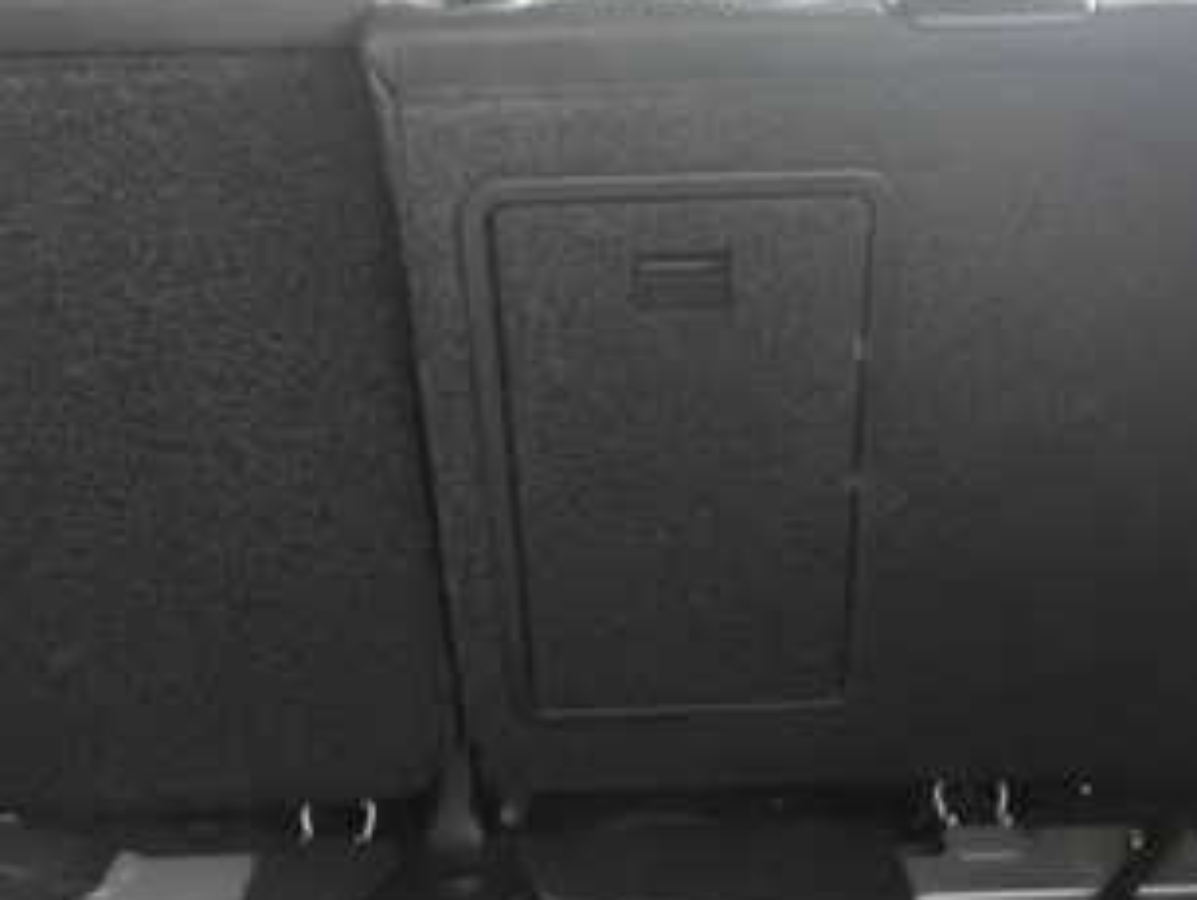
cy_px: 239
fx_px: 1696
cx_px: 673
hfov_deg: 38.8
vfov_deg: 29.3
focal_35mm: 49
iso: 1600
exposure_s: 1/80
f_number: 2
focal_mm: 4.5
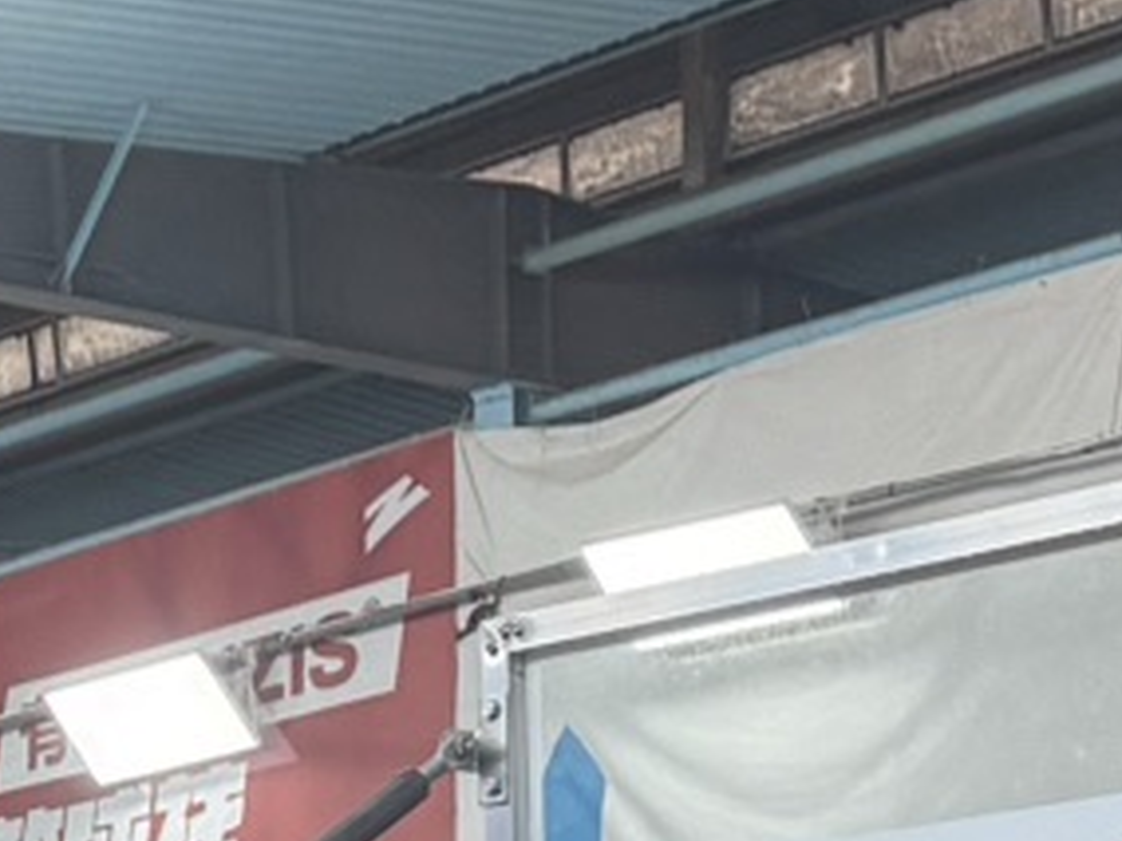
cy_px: 1224
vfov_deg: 8.6
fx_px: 5478
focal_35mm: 169
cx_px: -786
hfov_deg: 11.0
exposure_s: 1/227
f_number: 1.78
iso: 200
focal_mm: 6.76
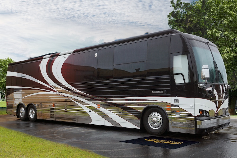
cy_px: 79
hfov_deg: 57.2
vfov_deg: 40.0
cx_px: 118
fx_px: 217
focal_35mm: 33
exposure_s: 1/60
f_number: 4
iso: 160
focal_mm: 22
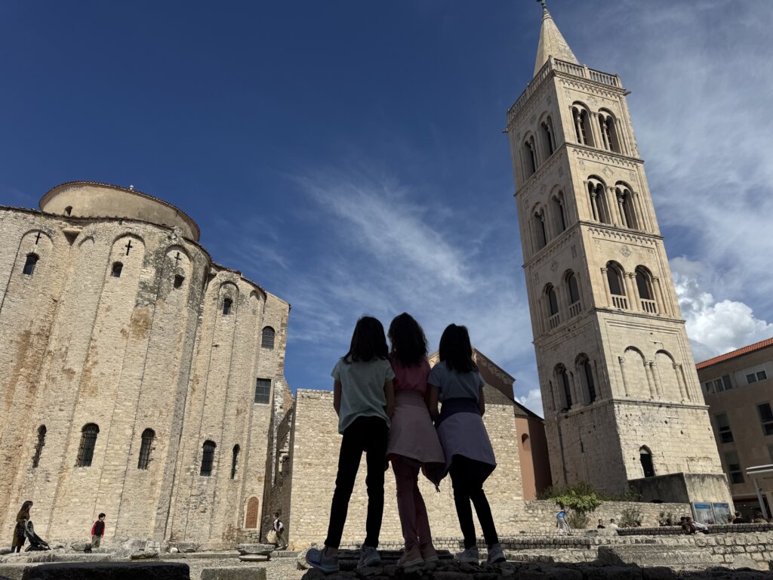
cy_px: 290
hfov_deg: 71.6
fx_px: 536
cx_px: 386
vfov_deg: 56.8
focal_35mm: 24
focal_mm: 6.76
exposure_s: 1/10417
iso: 80
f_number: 1.78
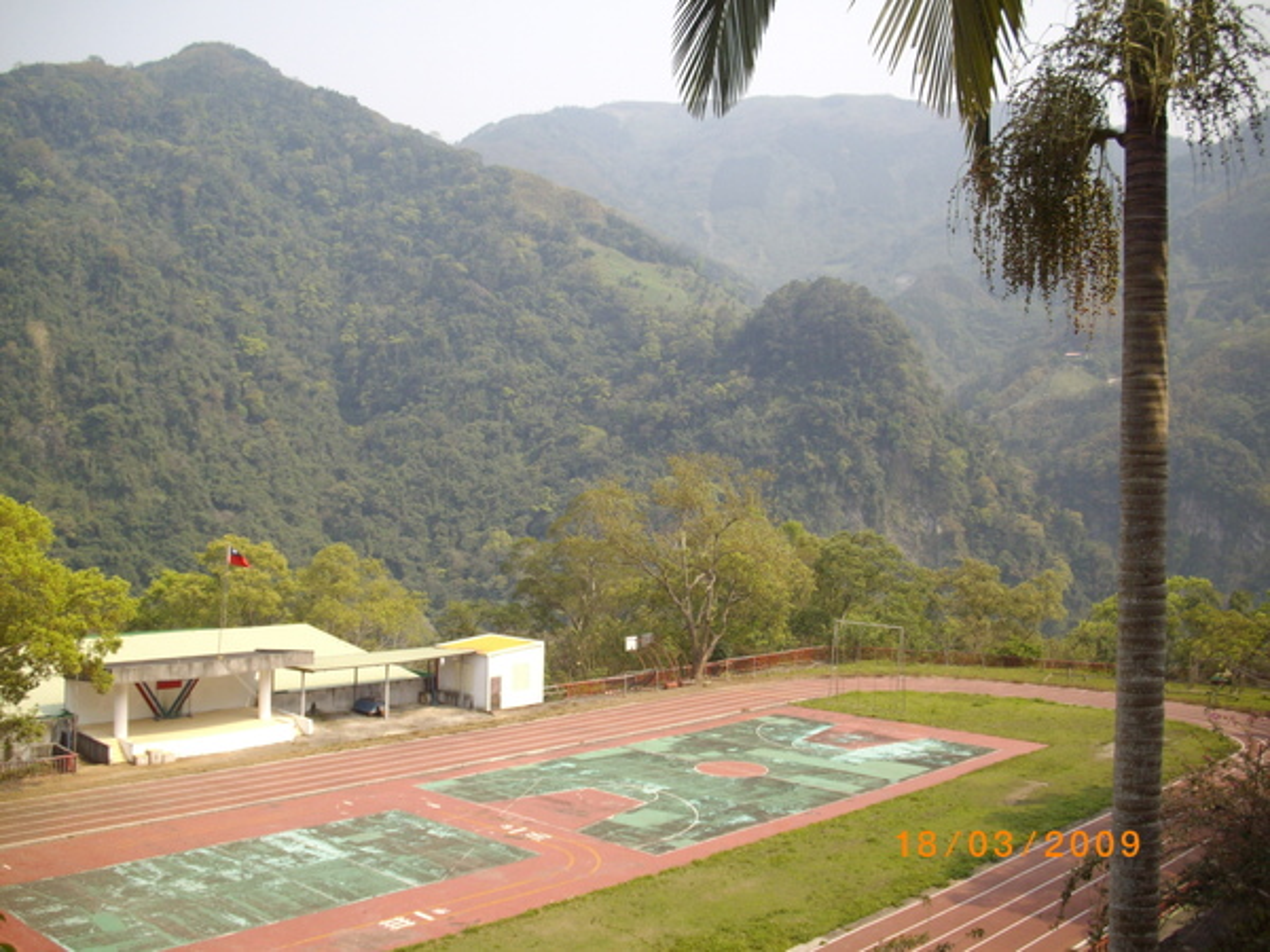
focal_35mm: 37
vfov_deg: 38.7
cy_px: 476
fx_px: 1357
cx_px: 635
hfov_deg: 50.1
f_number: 5.6
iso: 80
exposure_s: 1/125
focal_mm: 6.2
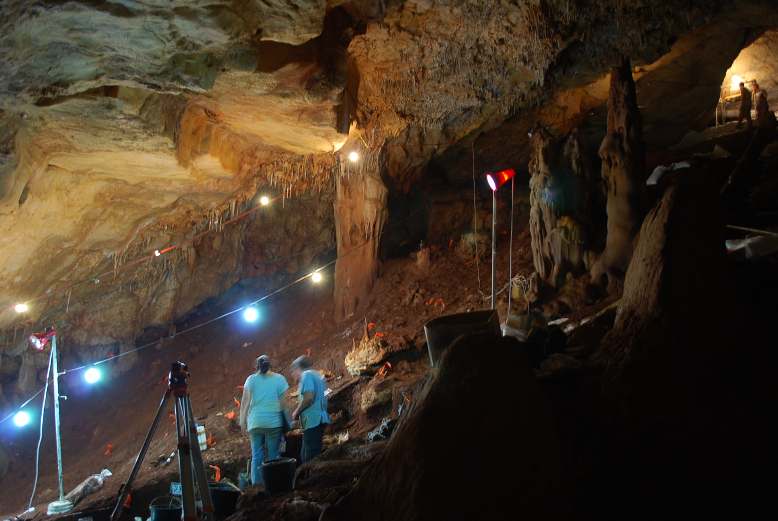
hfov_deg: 61.9
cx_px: 389
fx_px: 649
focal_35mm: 30
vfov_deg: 43.7
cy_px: 260
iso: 100
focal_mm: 20
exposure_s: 1/2
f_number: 3.8
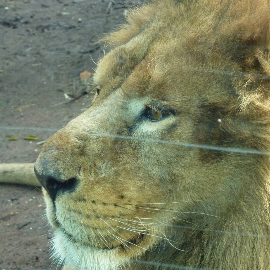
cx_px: 159
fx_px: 1244
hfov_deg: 12.4
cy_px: 135
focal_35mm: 141
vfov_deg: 12.4
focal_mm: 19.5
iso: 400
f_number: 4.4
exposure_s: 1/50
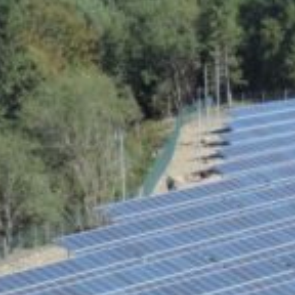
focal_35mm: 301
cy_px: 435
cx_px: 137
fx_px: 2902
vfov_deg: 5.8
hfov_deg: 5.8
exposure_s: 1/400
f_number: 3.9
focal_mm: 12.4
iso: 80
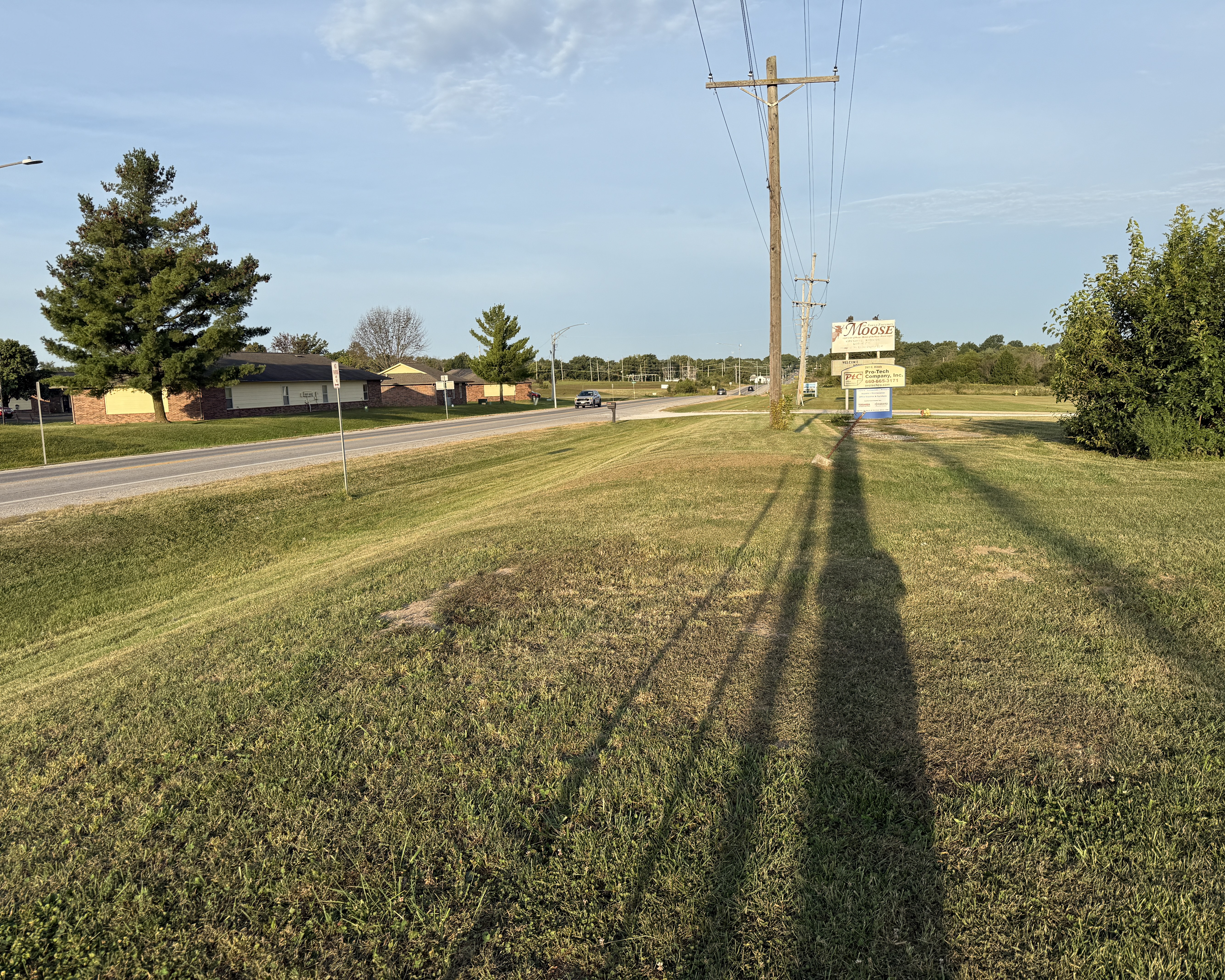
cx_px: 636
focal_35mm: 25
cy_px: 490
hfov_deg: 68.1
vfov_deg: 56.8
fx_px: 906
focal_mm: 6.76
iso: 80
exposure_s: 1/2801
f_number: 1.78
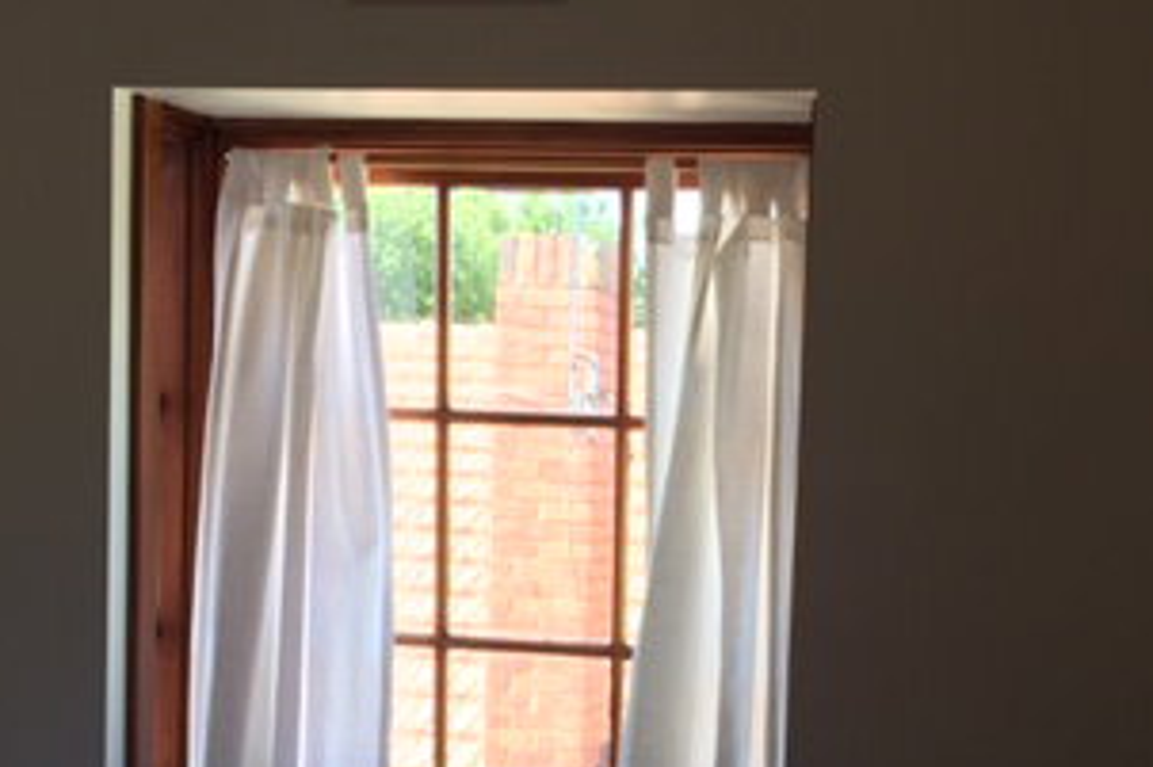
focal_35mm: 64
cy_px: 698
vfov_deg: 20.8
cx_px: 722
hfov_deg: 31.3
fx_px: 2049
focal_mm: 4.15
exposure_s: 1/100
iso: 40
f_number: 2.2
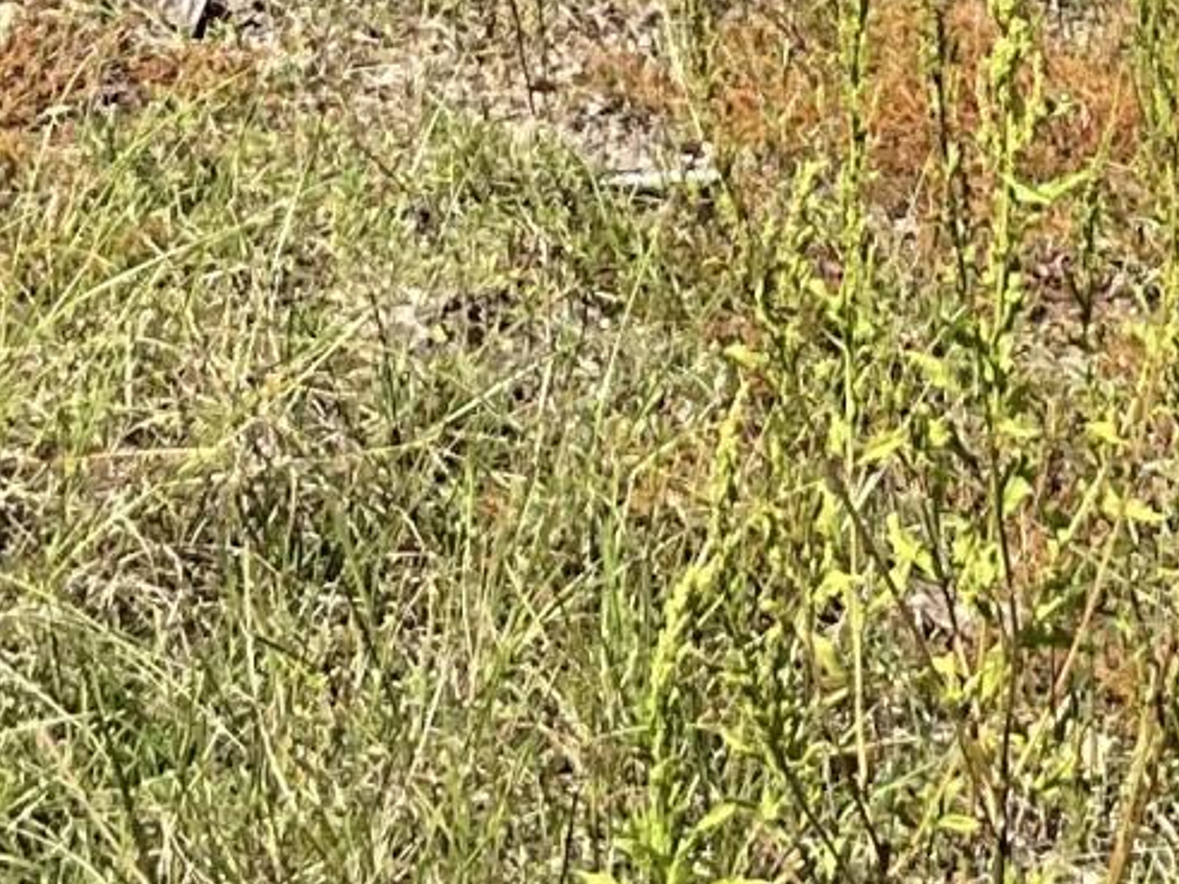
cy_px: -1083
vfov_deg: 7.9
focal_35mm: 177
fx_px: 6029
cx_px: 1138
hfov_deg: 11.1
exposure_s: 1/1098
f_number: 1.8
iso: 16
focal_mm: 3
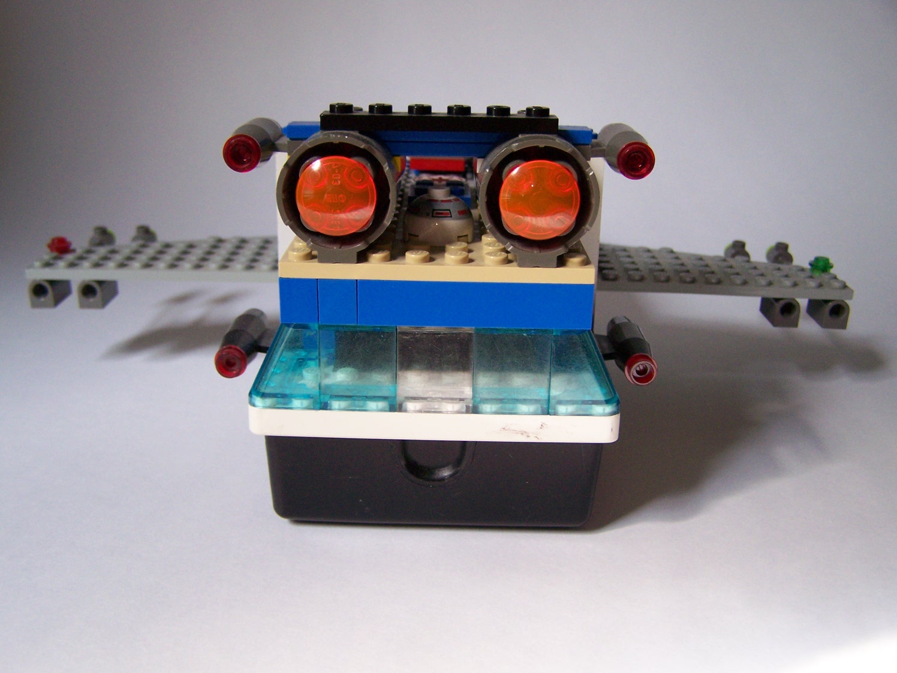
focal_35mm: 38
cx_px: 448
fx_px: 985
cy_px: 336
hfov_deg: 49.0
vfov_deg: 37.7
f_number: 2.8
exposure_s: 1/20
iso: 160
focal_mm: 6.3
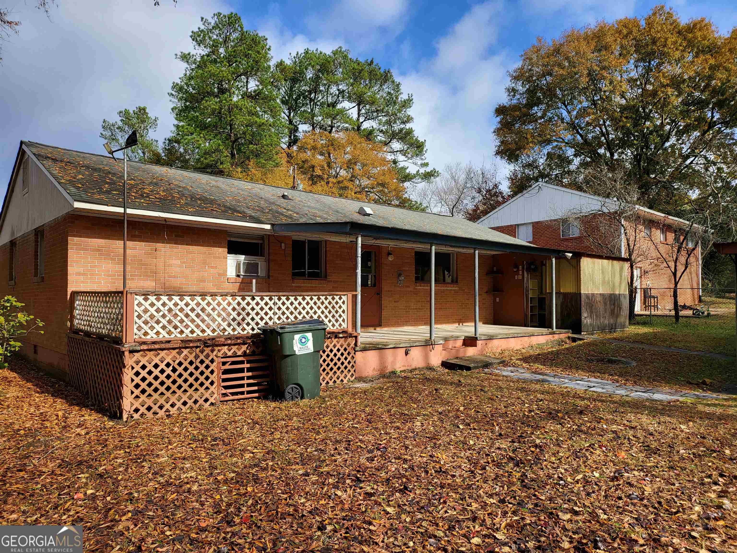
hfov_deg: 71.6
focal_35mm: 24
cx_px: 368
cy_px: 276
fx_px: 511
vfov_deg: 56.8
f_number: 1.8
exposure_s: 1/1304
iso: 40
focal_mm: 5
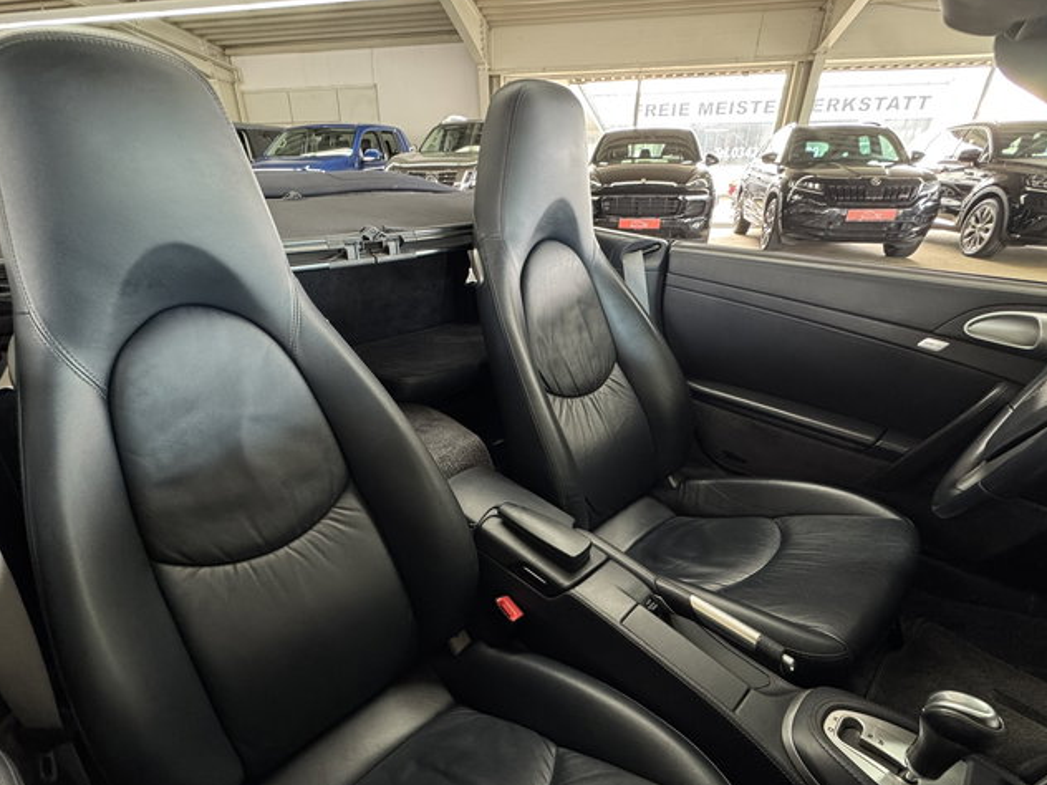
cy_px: 452
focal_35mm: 17
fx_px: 514
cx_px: 504
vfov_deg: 74.3
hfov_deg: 91.0
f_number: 2.2
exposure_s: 1/50
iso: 400
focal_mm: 2.22
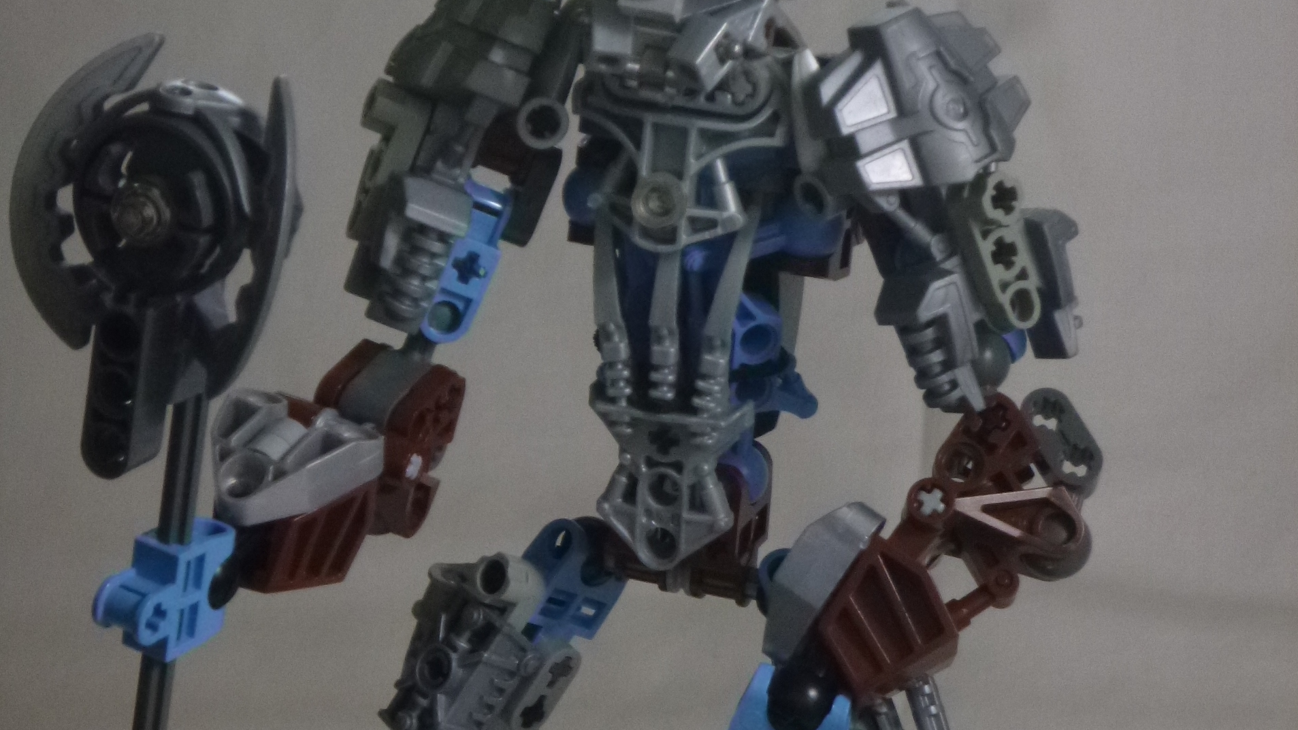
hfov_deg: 15.8
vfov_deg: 8.9
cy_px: 530
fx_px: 4681
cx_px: 646
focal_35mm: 136
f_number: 5.7
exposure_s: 1/8
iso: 400
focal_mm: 16.7
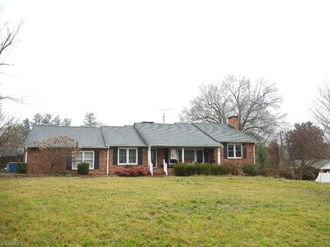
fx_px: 286
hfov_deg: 60.0
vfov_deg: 46.8
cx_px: 165
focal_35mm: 30
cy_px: 124
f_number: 3.5
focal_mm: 5.4
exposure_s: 1/180
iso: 160
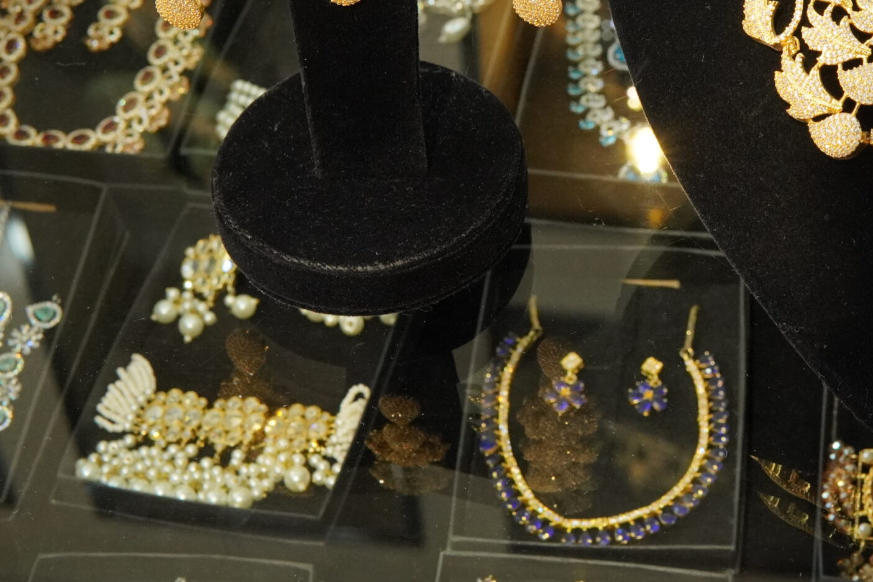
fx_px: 1989
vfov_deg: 16.5
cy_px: 71
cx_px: 746
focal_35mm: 82
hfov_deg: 24.2
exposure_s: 1/80
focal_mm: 30
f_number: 8
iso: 2000
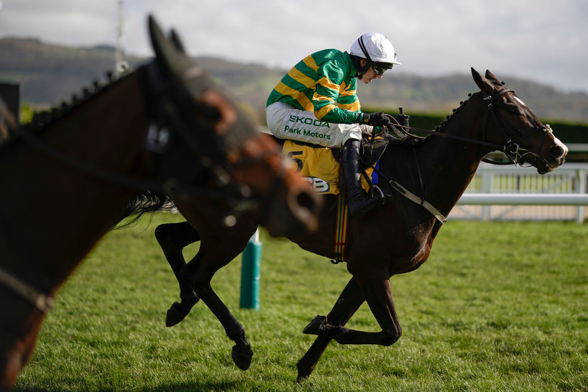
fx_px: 1388
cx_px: 294
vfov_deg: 16.1
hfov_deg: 23.9
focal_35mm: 85
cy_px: 196
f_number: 1.4
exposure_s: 1/5000
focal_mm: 85
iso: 50
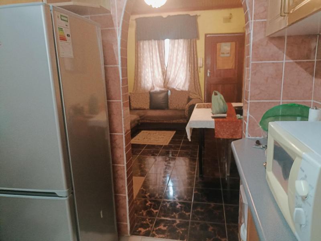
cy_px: 120
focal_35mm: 25
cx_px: 160
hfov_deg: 69.4
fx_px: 232
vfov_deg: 54.9
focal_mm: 4.7
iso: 1250
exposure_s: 1/33.3
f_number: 1.7
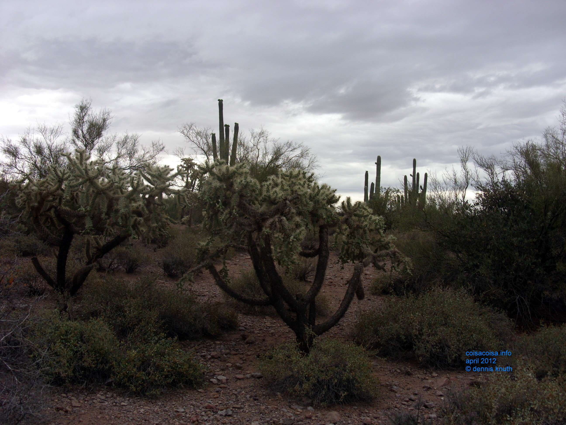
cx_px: 283
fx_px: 621
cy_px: 212
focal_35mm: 38
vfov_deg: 37.7
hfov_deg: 49.0
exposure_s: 1/250
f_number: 2.8
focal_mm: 6.3
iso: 50
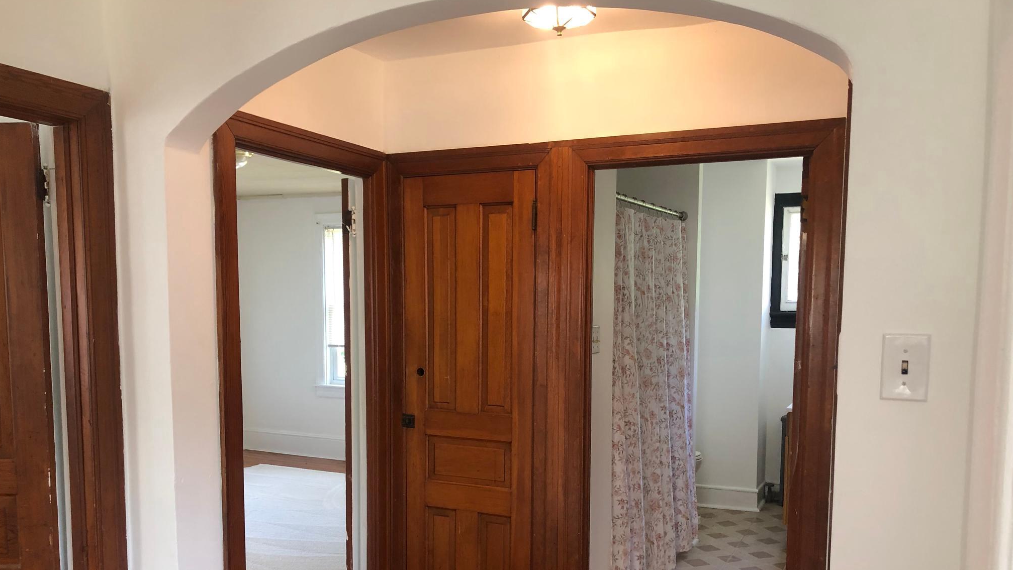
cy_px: 380
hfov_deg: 62.6
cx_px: 500
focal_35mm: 31
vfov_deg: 37.4
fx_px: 833
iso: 40
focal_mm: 3.99
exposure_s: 1/17
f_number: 1.8
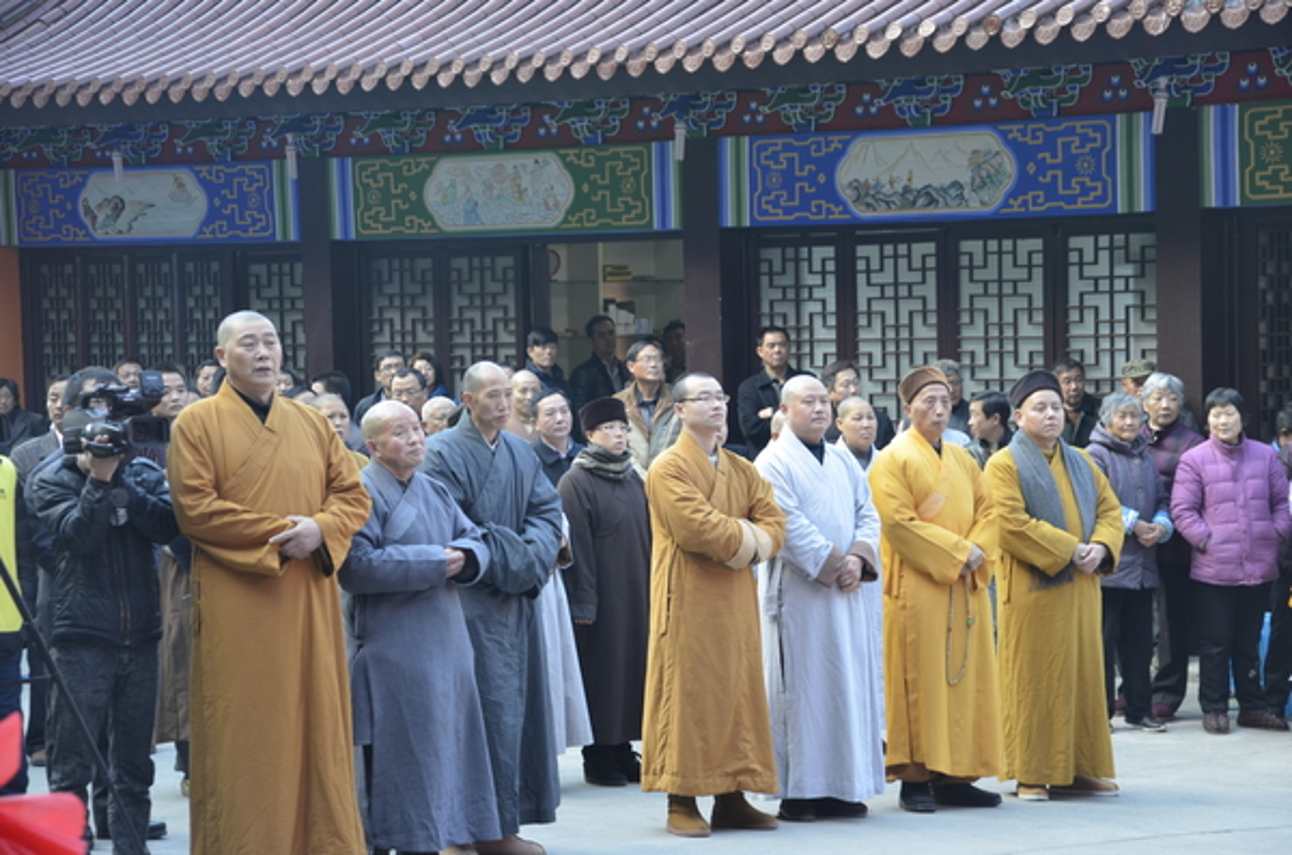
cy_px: 428
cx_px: 646
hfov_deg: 22.0
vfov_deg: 14.6
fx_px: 3330
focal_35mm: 93
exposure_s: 1/60
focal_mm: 62
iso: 450
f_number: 5.3
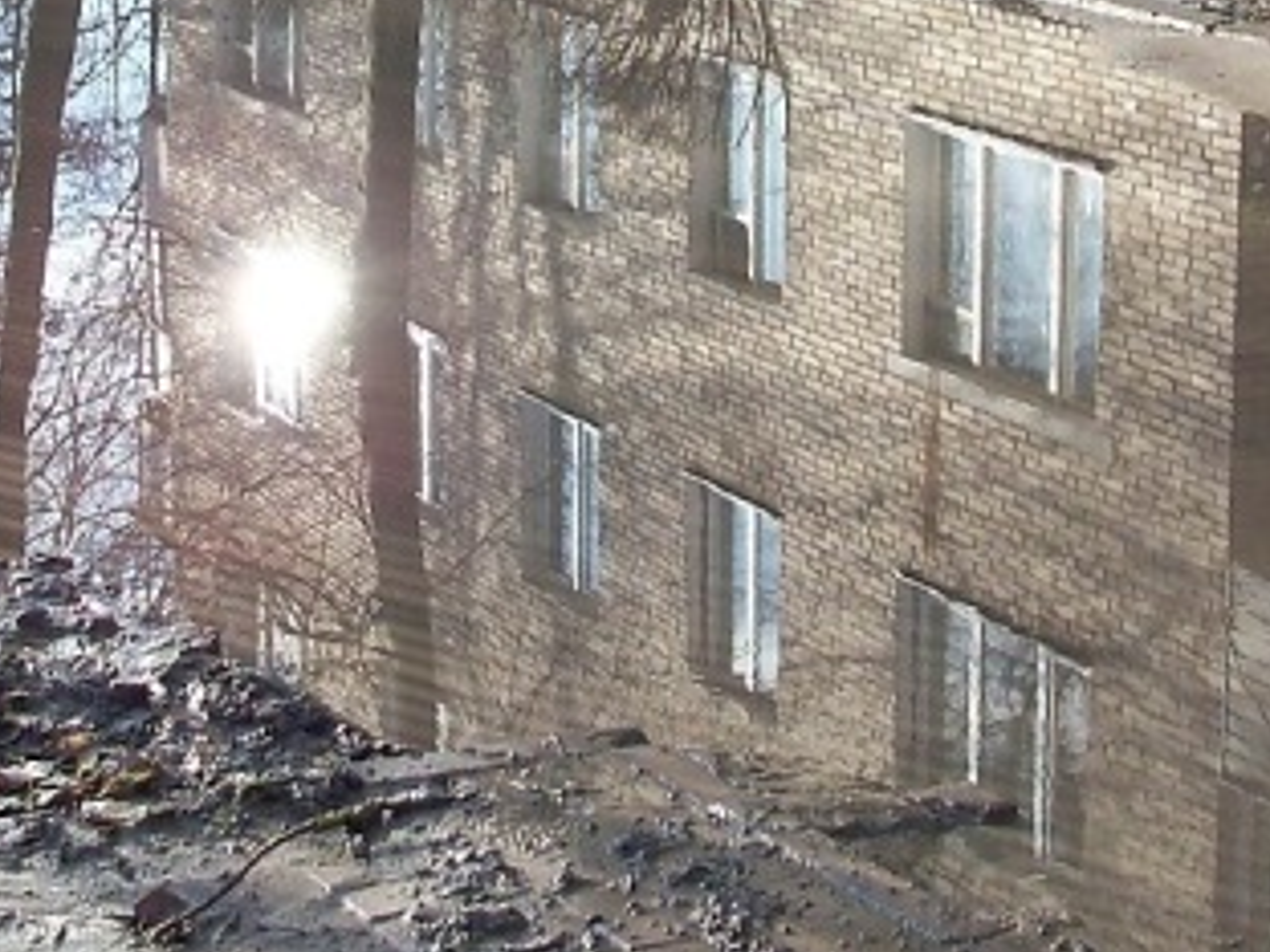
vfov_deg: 14.5
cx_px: 602
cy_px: -246
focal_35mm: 98
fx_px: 3595
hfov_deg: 20.0
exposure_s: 1/216
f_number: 2.8
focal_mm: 5.7
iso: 64
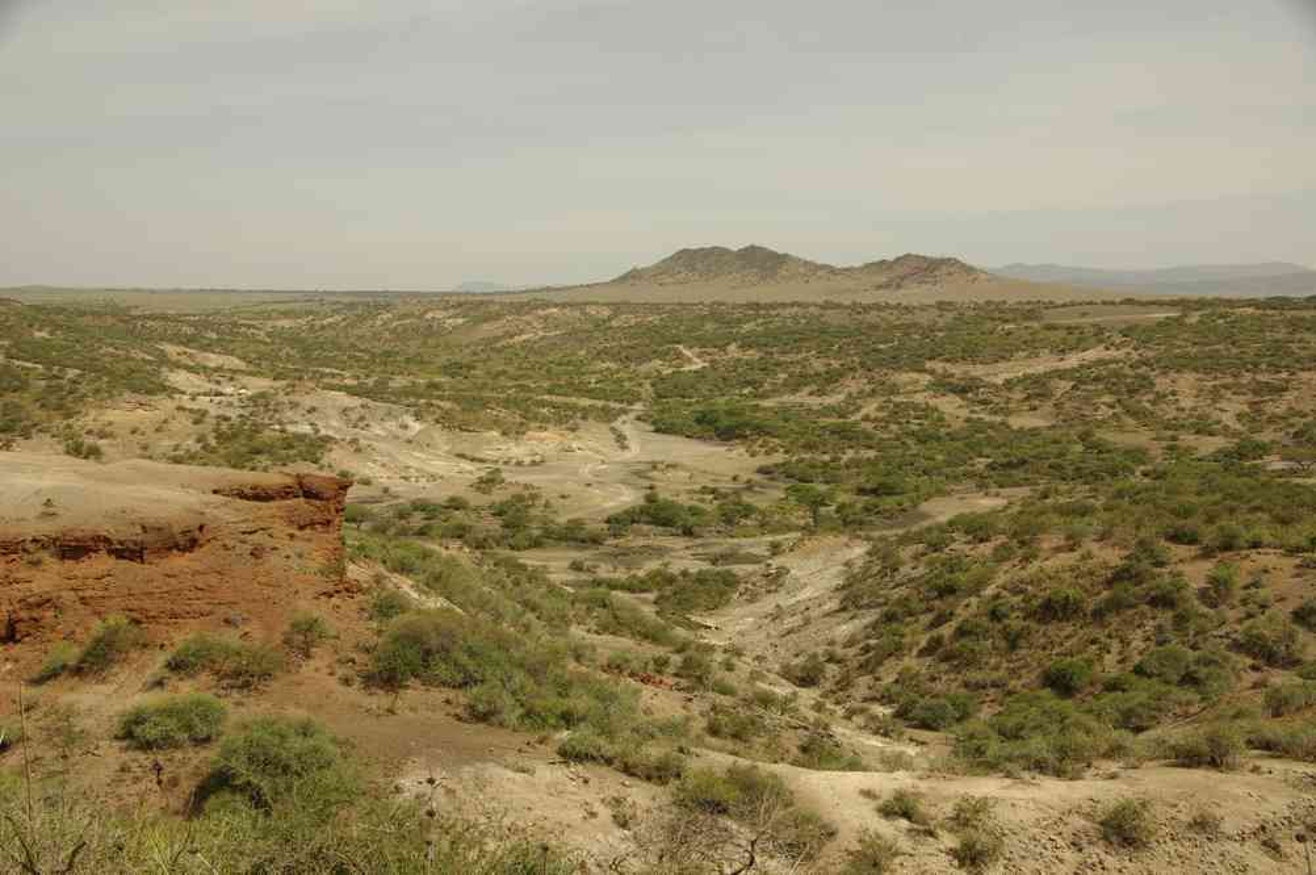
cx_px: 658
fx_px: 1468
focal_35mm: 40
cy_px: 438
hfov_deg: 48.3
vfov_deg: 33.2
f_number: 8
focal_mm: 26.8
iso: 100
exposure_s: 1/250
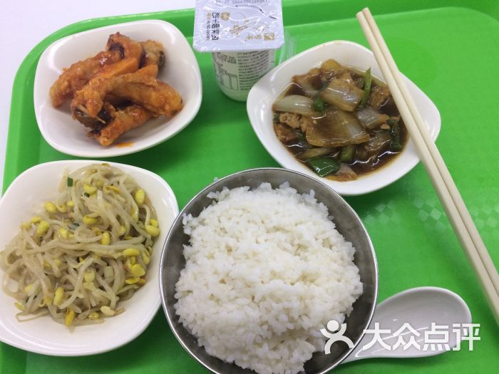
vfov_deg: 48.2
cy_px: 187
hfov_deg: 61.7
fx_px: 418
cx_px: 250
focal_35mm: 29
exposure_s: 1/33
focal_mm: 4.15
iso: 50
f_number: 2.2
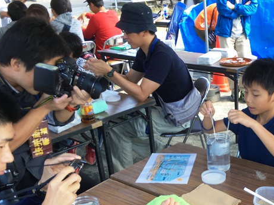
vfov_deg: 28.6
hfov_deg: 36.9
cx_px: 218
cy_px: 157
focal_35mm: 50
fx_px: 396
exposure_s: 1/120
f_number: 2.2
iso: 32
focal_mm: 4.15
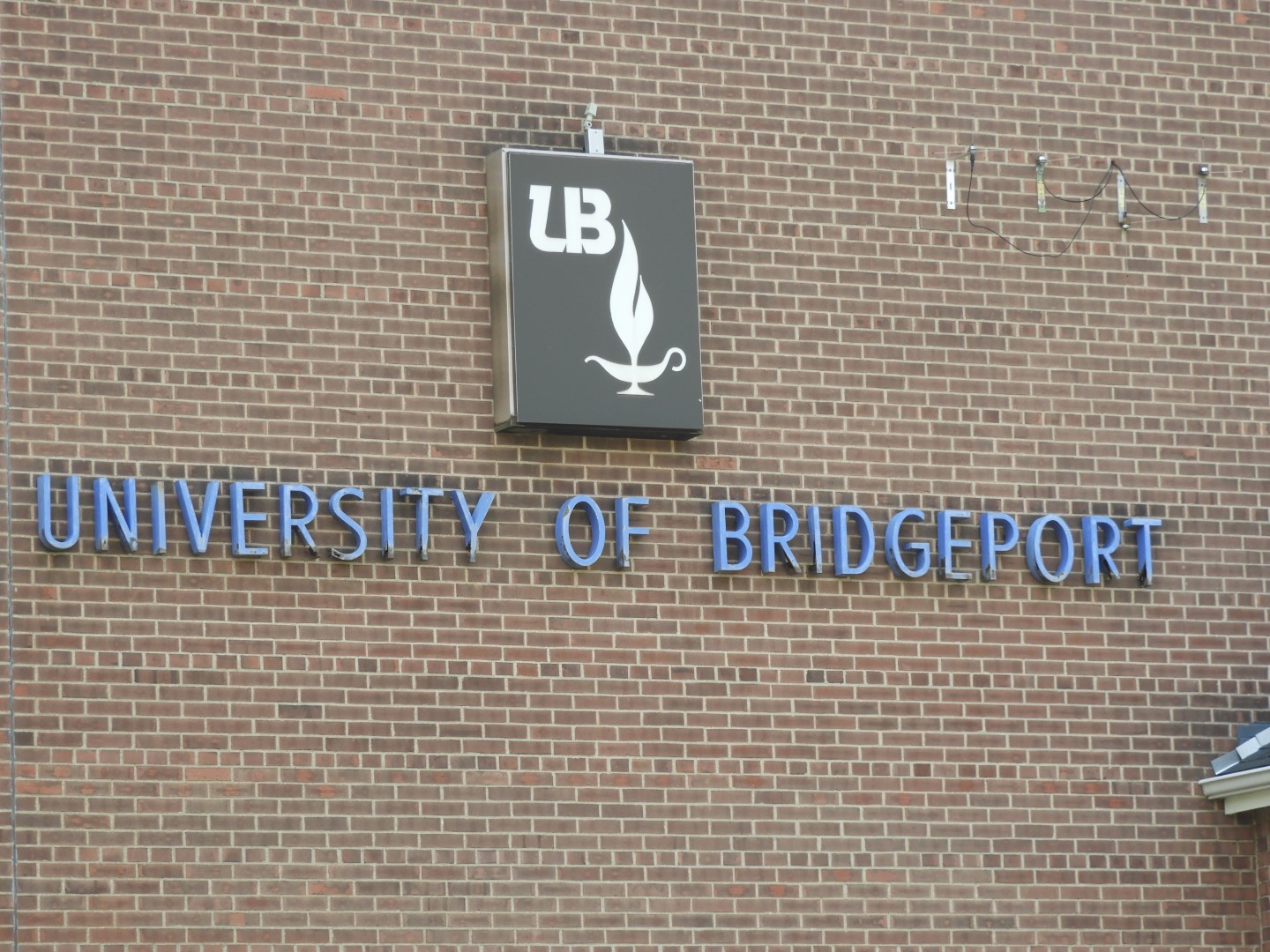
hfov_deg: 13.2
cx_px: 635
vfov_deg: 9.9
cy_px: 476
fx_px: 5503
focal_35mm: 150
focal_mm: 26.9
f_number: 5.2
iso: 100
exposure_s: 1/125
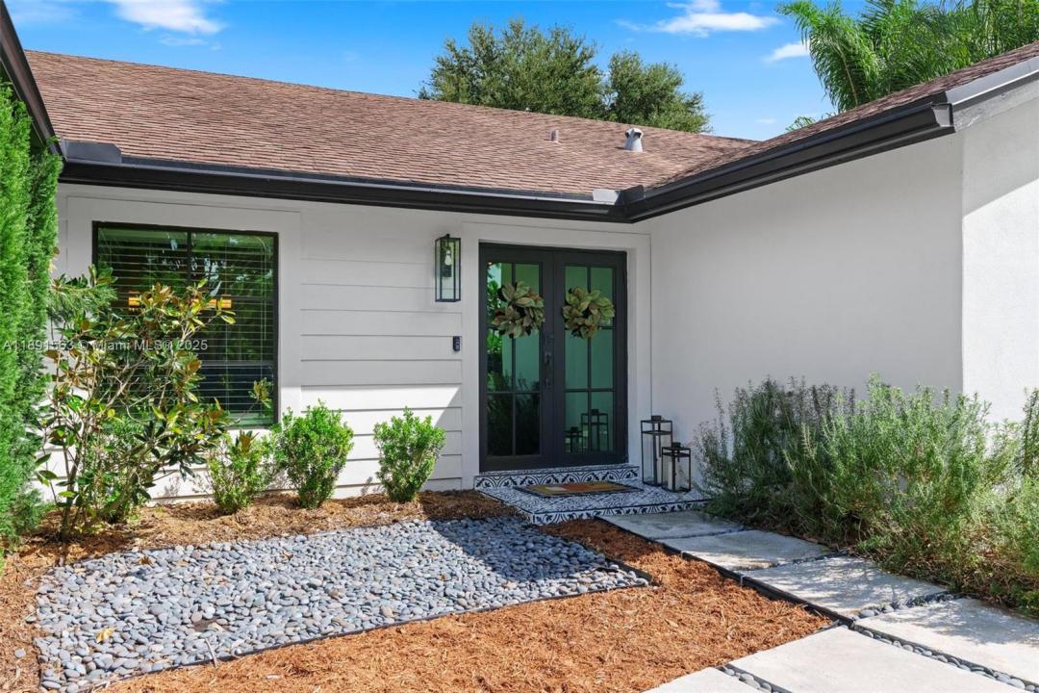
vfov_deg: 45.0
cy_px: 346
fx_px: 837
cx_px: 520
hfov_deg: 63.7
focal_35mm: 29
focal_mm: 29
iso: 400
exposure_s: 1/320
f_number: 8
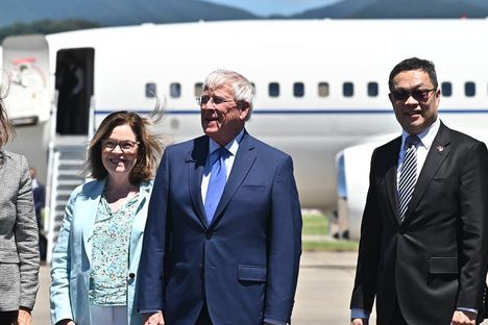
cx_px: 204
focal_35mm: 224
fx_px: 3036
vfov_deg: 6.1
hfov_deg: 9.2
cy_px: 176
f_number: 8
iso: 100
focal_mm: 175
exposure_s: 1/320
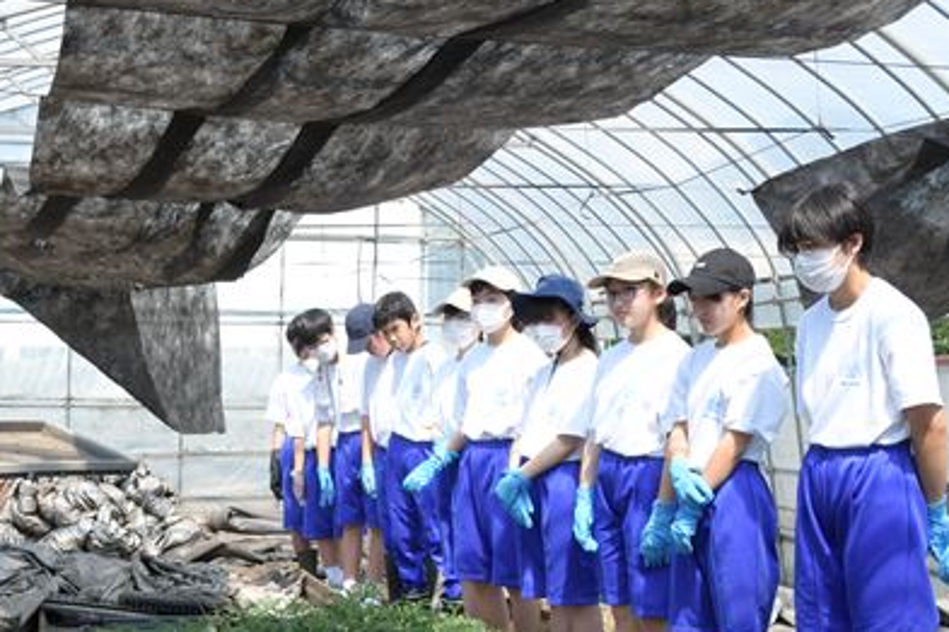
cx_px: 353
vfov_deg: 22.2
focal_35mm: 61
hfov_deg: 32.7
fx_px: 1608
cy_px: 390
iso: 400
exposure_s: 1/800
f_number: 6.3
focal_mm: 24
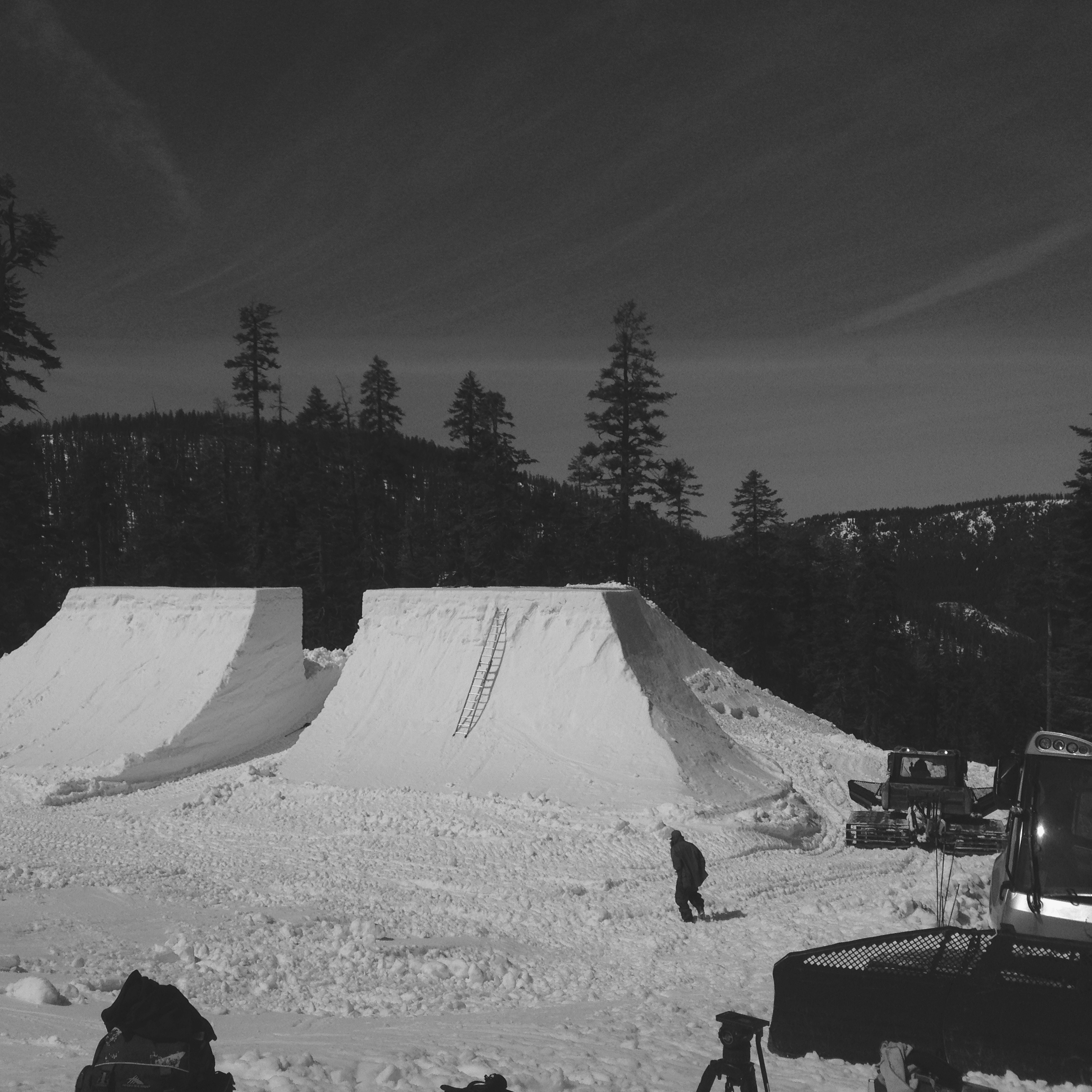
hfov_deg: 39.8
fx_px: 1499
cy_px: 553
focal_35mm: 42
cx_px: 434
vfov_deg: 40.0
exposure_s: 1/11111
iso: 50
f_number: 2.4
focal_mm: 4.28
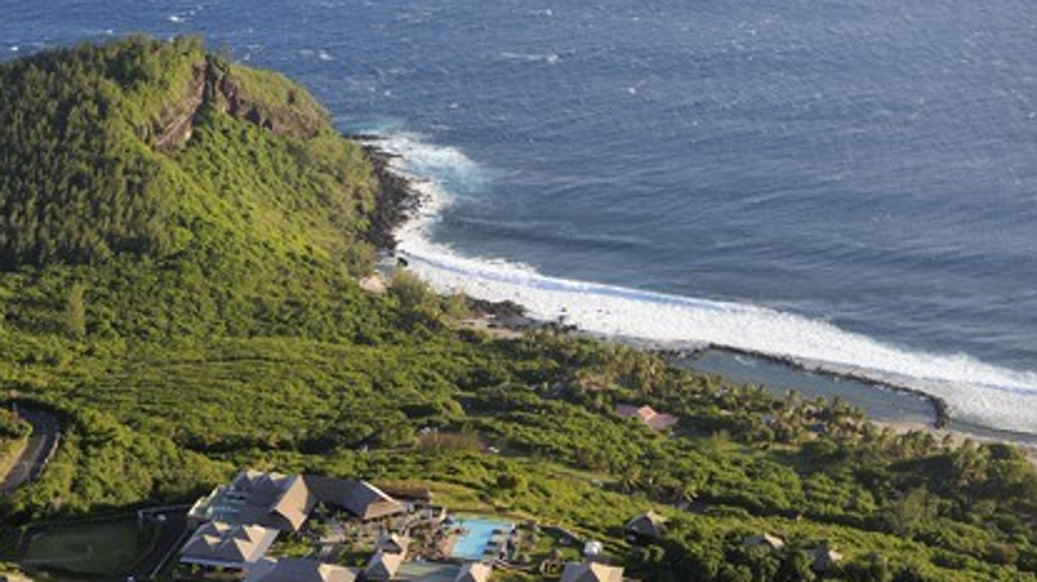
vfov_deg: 17.2
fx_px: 1924
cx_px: 517
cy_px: 335
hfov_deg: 30.2
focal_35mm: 70
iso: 400
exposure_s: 1/640
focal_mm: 66
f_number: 5.6
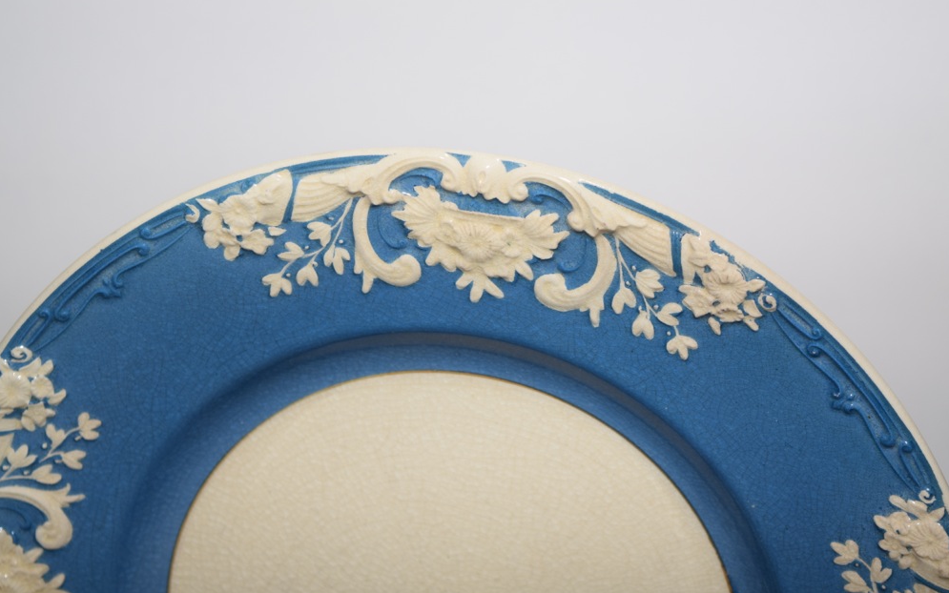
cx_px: 475
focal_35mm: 85
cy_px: 294
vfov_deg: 15.5
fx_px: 2186
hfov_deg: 24.5
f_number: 5.6
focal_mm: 55
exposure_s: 1/60
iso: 220
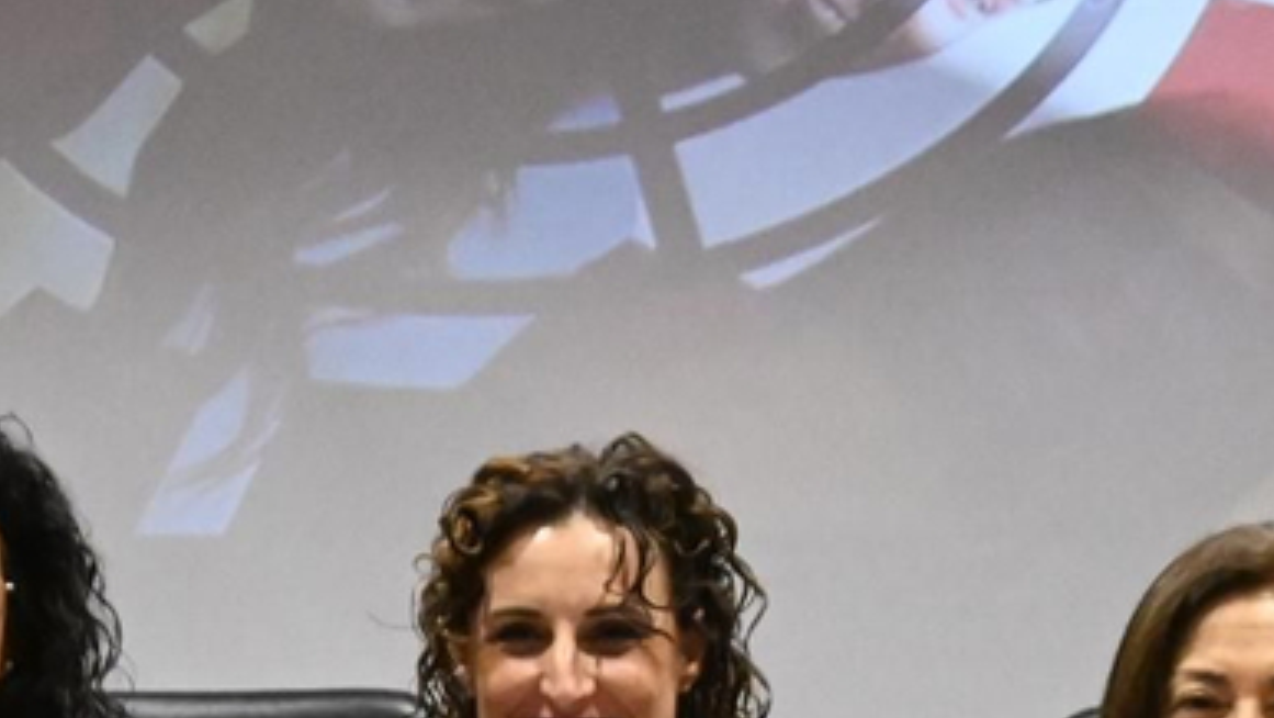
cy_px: 1551
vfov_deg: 8.0
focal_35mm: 143
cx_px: 487
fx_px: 4832
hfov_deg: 15.0
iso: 5000
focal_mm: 22
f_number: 5
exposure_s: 1/125
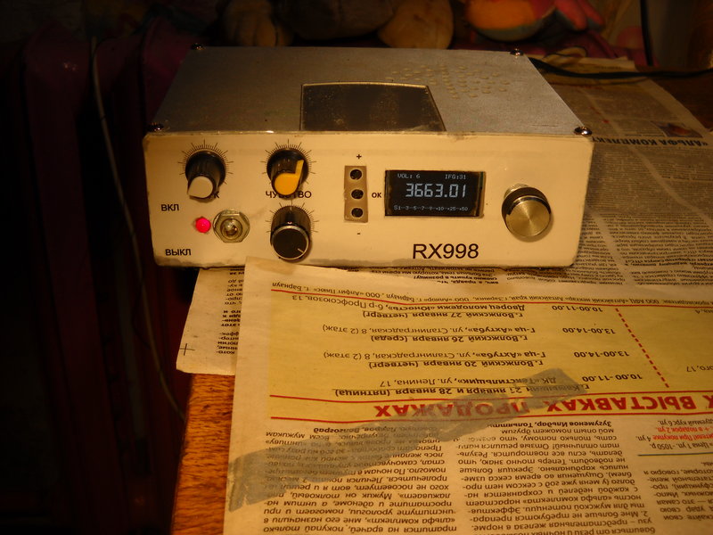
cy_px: 268
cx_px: 356
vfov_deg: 35.1
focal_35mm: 41
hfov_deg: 45.8
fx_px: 844
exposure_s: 1/30
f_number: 3.1
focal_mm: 6.72
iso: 64
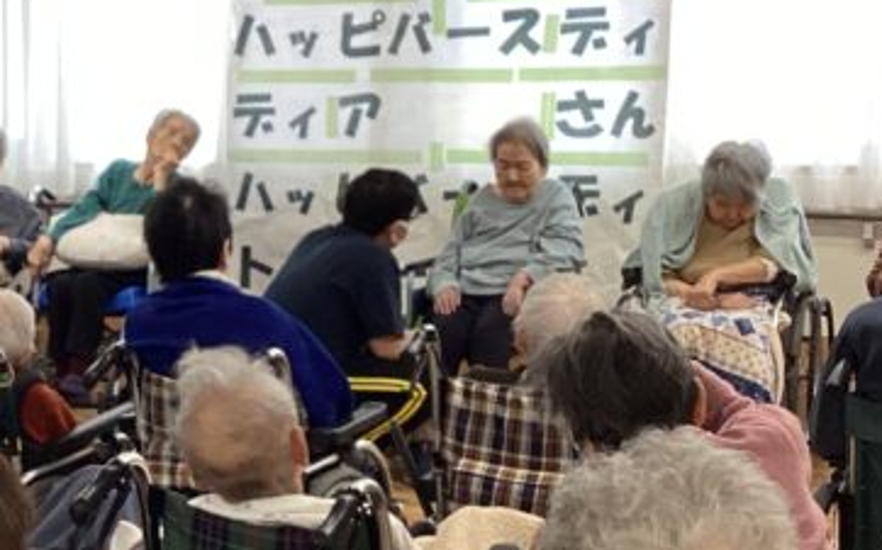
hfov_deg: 21.7
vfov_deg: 14.0
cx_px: 39
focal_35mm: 93
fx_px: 2235
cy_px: 450
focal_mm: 3.3
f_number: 2.4
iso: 125
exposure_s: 1/60
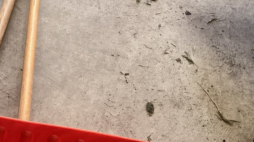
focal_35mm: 74
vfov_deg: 16.3
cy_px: 63
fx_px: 498
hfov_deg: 26.7
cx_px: -12
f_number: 2.4
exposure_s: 1/60
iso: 160
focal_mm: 3.3
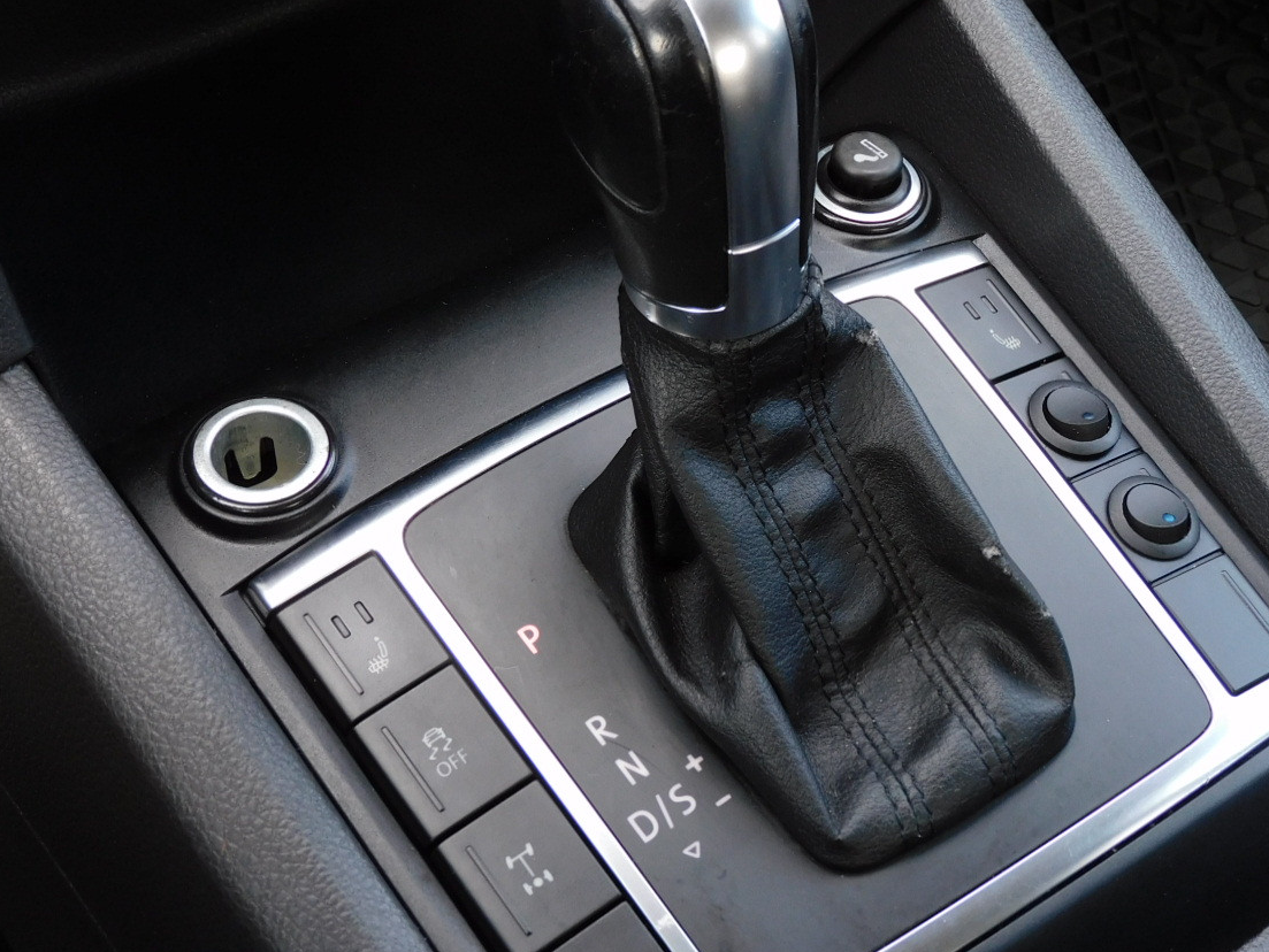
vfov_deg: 25.2
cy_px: 468
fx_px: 2127
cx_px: 771
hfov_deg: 33.1
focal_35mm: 58
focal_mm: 7.2
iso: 125
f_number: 3.8
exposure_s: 1/40
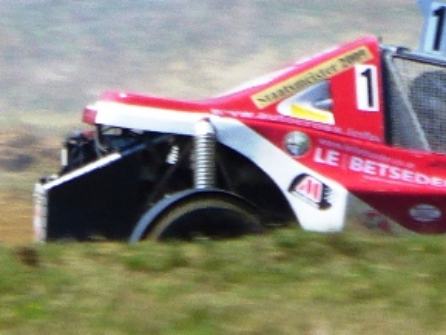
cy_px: 133
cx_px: 417
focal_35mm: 357
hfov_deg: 5.5
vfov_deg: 4.2
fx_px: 4602
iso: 80
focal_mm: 22.7
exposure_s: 1/500
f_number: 3.8
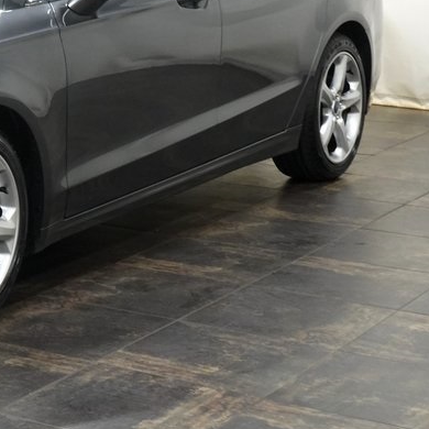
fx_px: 1500
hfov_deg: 15.6
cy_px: 86
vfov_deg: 16.2
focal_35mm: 107
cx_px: -113
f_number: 8
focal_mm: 32
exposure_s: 1/50
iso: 2000
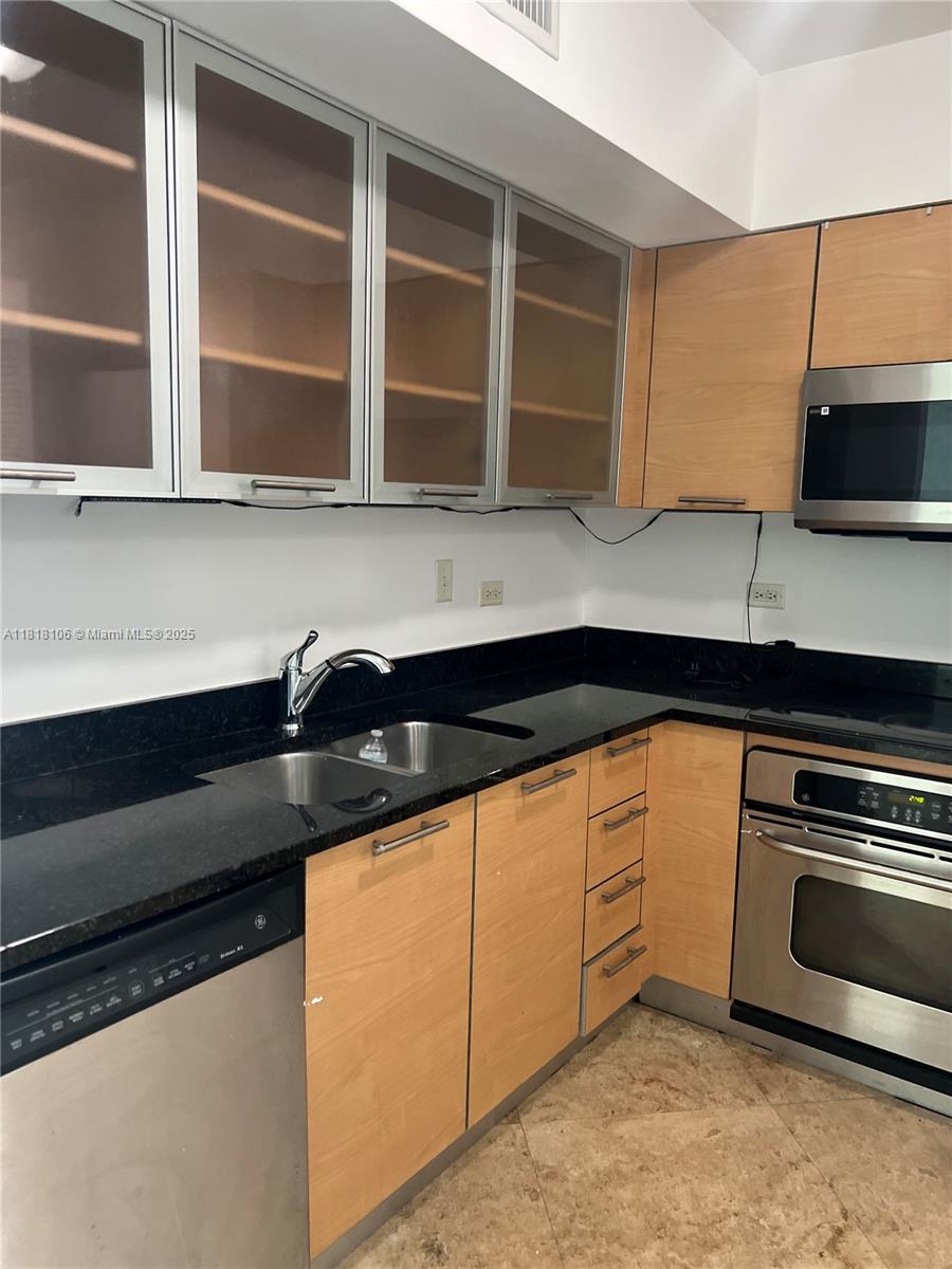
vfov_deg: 67.3
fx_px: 953
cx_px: 476
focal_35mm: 26
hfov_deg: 53.1
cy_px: 634
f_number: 1.5
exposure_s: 1/60
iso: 320
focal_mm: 5.7
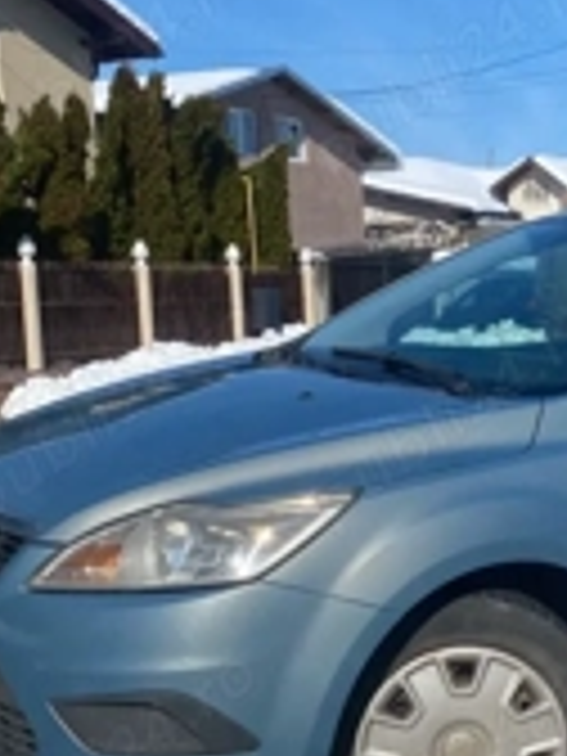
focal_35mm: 62
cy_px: 468
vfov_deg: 31.1
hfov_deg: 22.8
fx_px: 1354
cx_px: 549
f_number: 1.8
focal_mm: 4.25
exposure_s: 1/5495
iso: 32
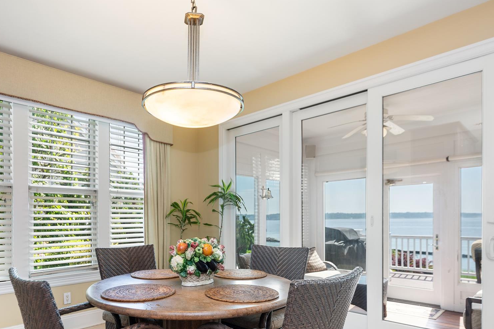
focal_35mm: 23
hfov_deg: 76.2
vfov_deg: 54.7
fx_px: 311
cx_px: 203
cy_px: 219
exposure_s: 1/60
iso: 200
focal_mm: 16.5
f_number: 4
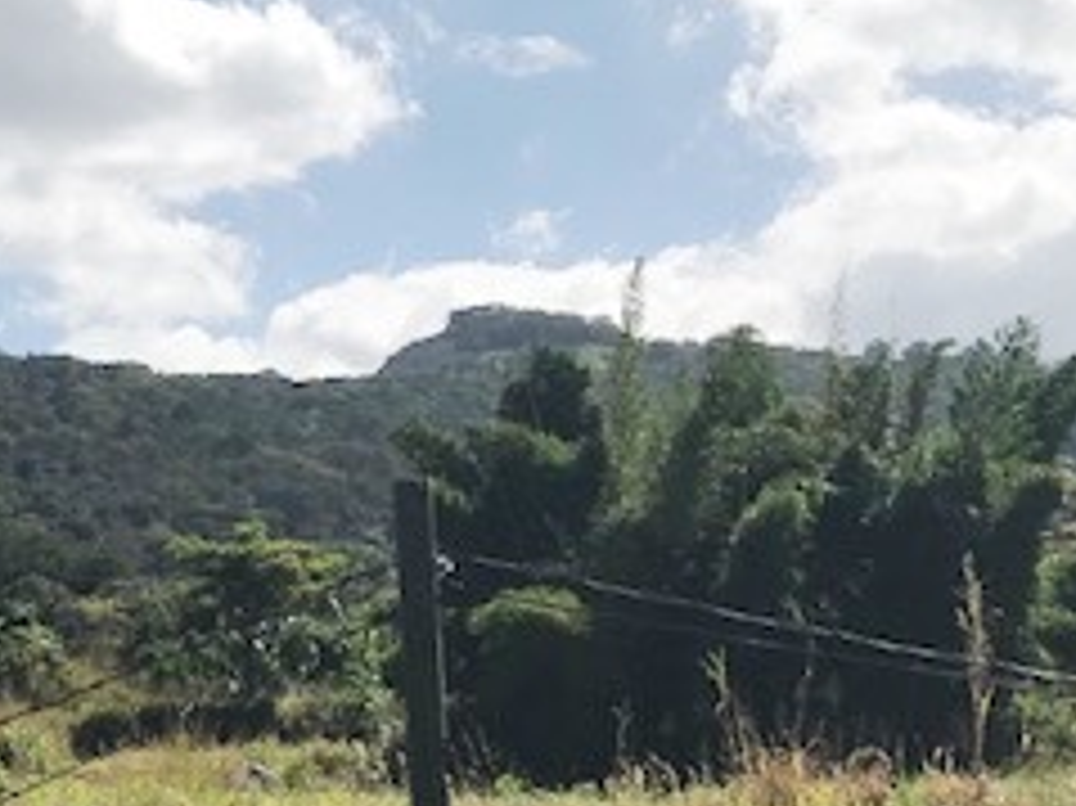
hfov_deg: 24.0
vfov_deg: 19.4
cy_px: 675
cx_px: -171
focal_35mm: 75
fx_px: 2330
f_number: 1.8
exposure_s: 1/4167
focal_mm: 3.99
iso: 20
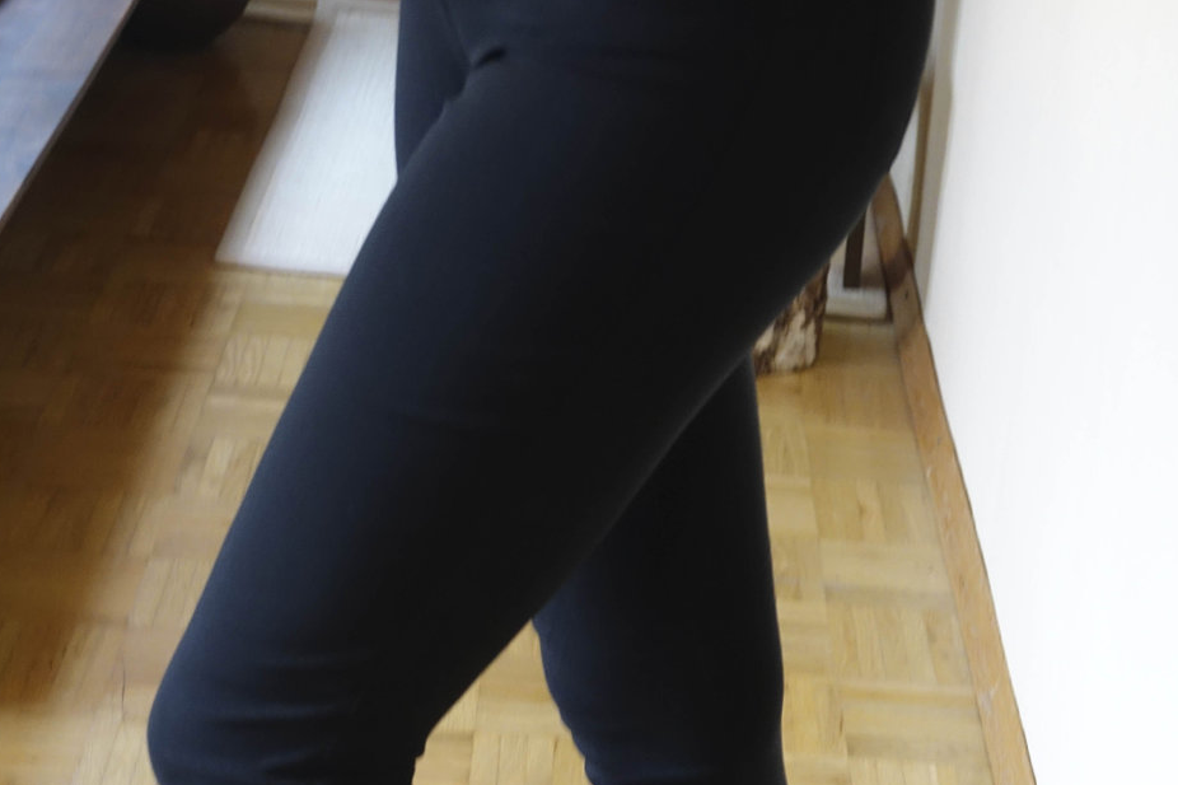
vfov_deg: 14.4
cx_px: 607
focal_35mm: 94
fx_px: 3075
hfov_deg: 21.7
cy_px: 668
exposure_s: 1/15
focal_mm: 21.32
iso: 800
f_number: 3.5
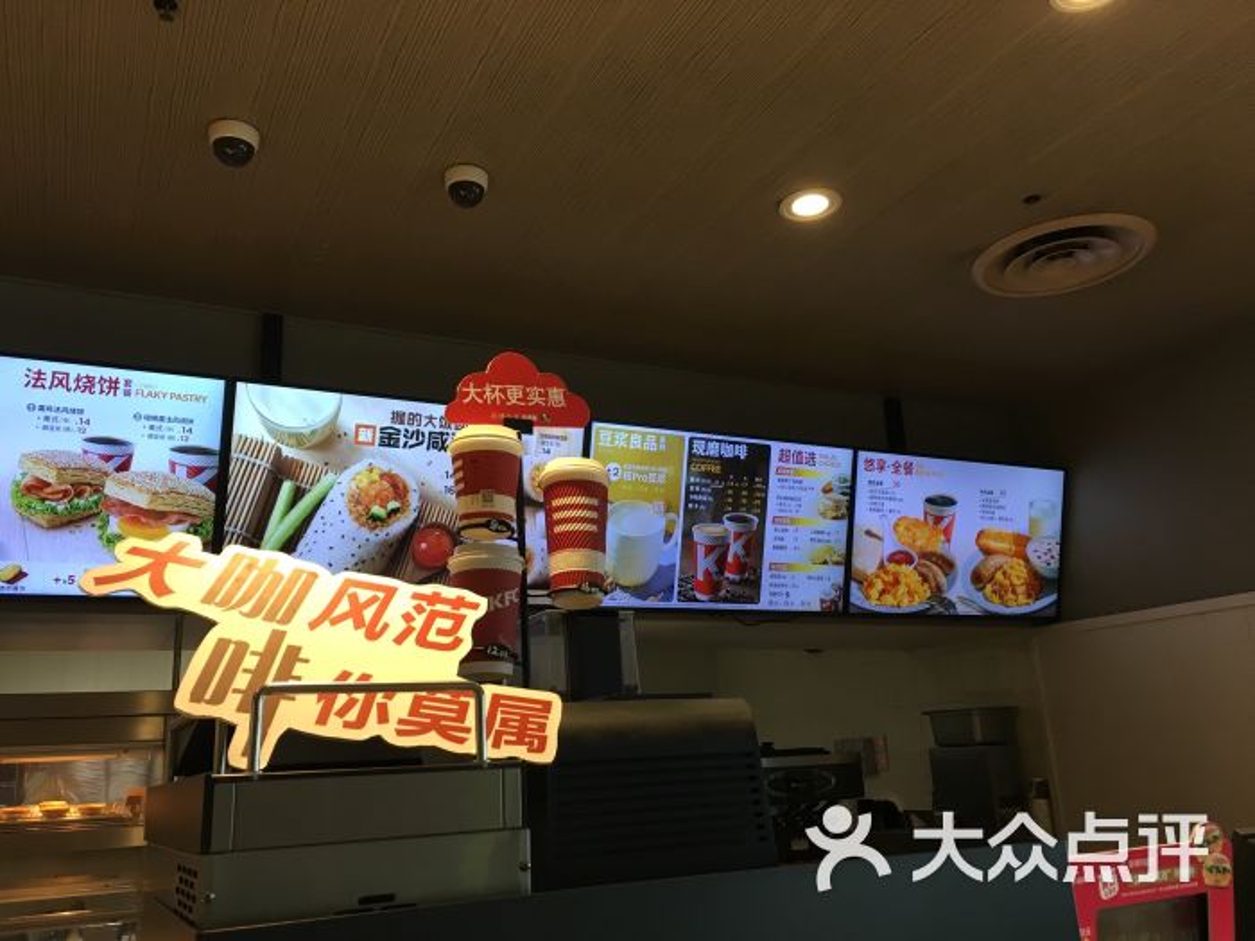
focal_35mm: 29
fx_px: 1051
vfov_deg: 48.2
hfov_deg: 61.7
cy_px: 470
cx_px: 628
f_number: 2.2
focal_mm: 4.15
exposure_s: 1/33
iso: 40
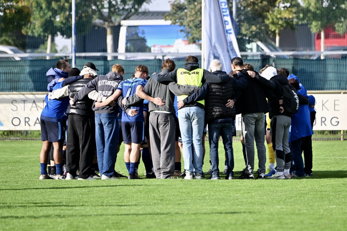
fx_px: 3855
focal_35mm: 400
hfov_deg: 5.2
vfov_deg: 3.4
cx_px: 174
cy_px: 116
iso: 800
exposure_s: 1/1600
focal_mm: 400
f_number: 6.3
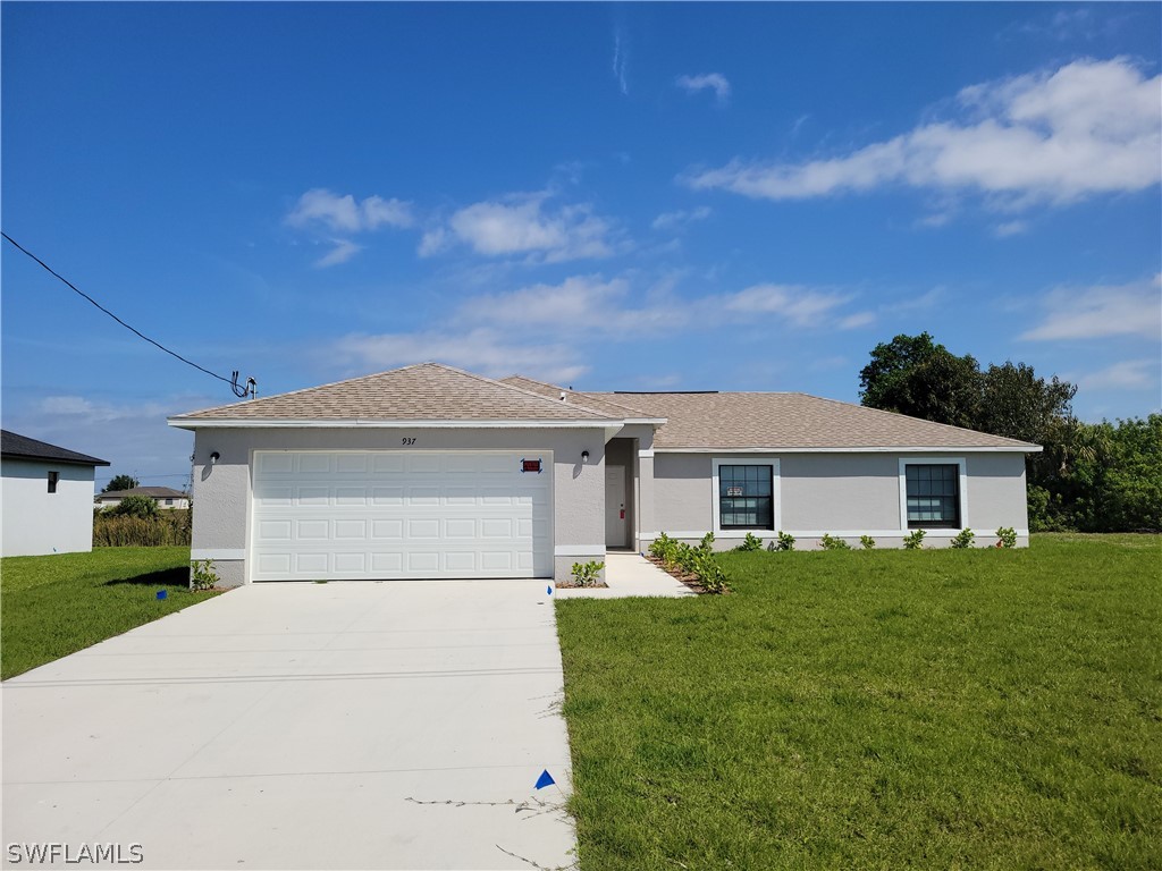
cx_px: 581
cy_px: 436
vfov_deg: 53.1
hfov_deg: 67.3
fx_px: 873
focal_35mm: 26
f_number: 1.8
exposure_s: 1/5020
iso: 40
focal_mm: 5.4
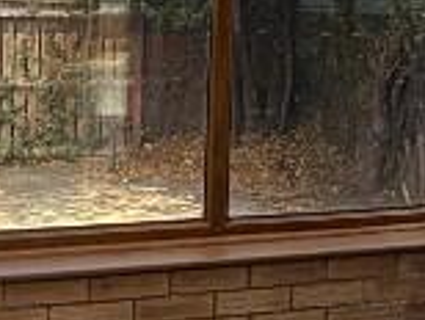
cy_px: -8
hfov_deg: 20.4
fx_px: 1144
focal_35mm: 93
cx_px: 428
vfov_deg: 15.6
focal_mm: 2.22
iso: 64
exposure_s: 1/316
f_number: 2.2
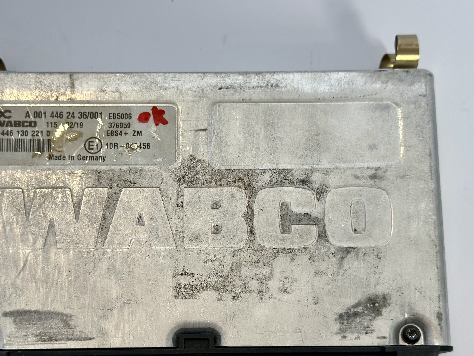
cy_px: 222
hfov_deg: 32.1
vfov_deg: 24.3
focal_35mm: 60
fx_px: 822
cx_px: 200
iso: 64
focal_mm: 6.86
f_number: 1.78
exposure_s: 1/100
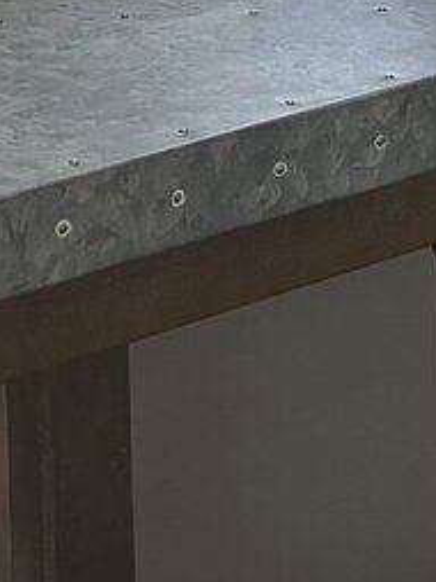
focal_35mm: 164
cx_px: 34
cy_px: -605
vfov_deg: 10.9
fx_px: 2759
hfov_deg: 9.0
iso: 125
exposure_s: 1/164
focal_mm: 5.96
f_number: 1.6
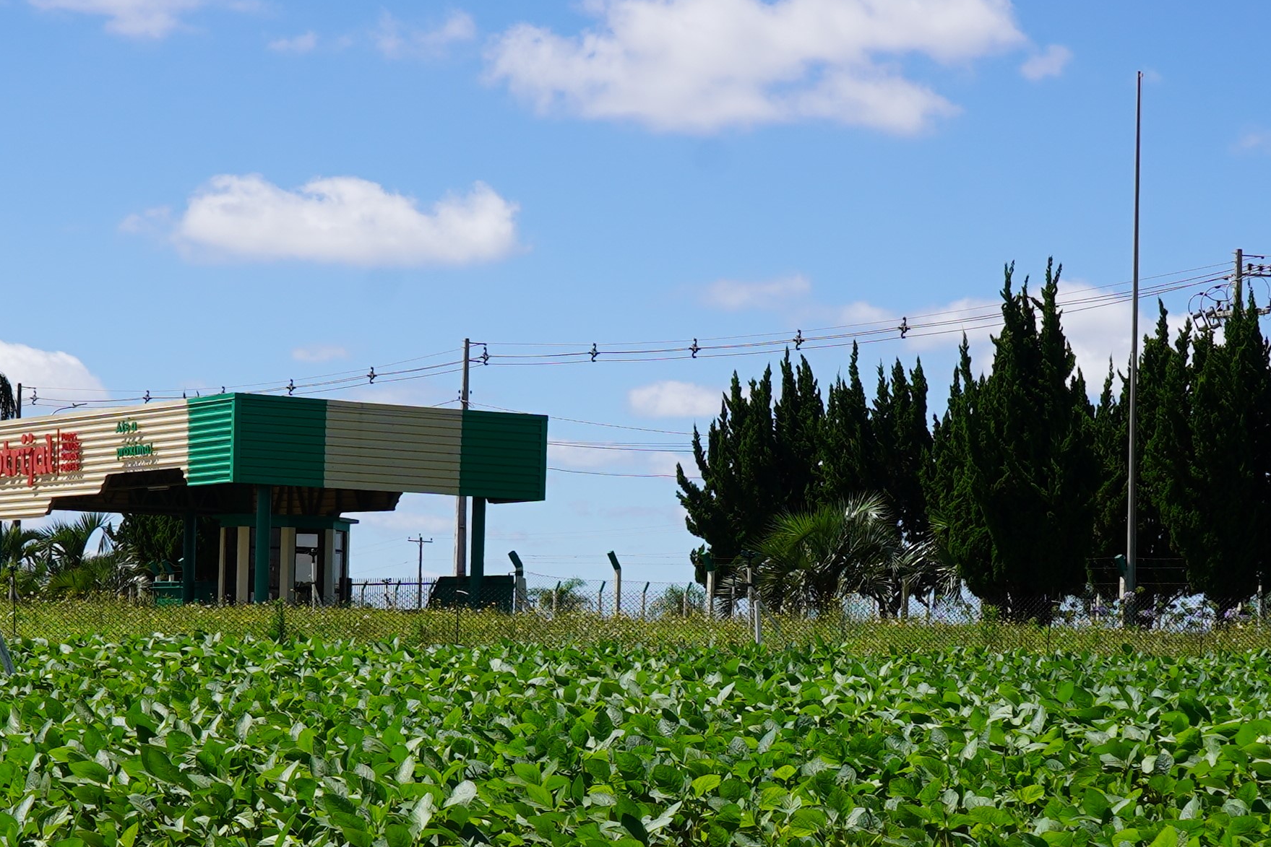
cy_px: 724
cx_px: 275
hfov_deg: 30.7
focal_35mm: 64
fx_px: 2260
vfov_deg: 20.9
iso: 100
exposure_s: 1/200
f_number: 10
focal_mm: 32
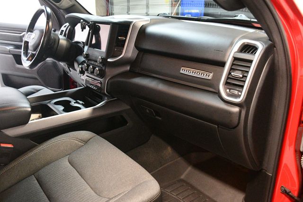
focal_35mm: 33
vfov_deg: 39.9
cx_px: 152
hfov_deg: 57.2
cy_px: 101
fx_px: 278
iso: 7200
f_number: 3.5
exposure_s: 1/60
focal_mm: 22
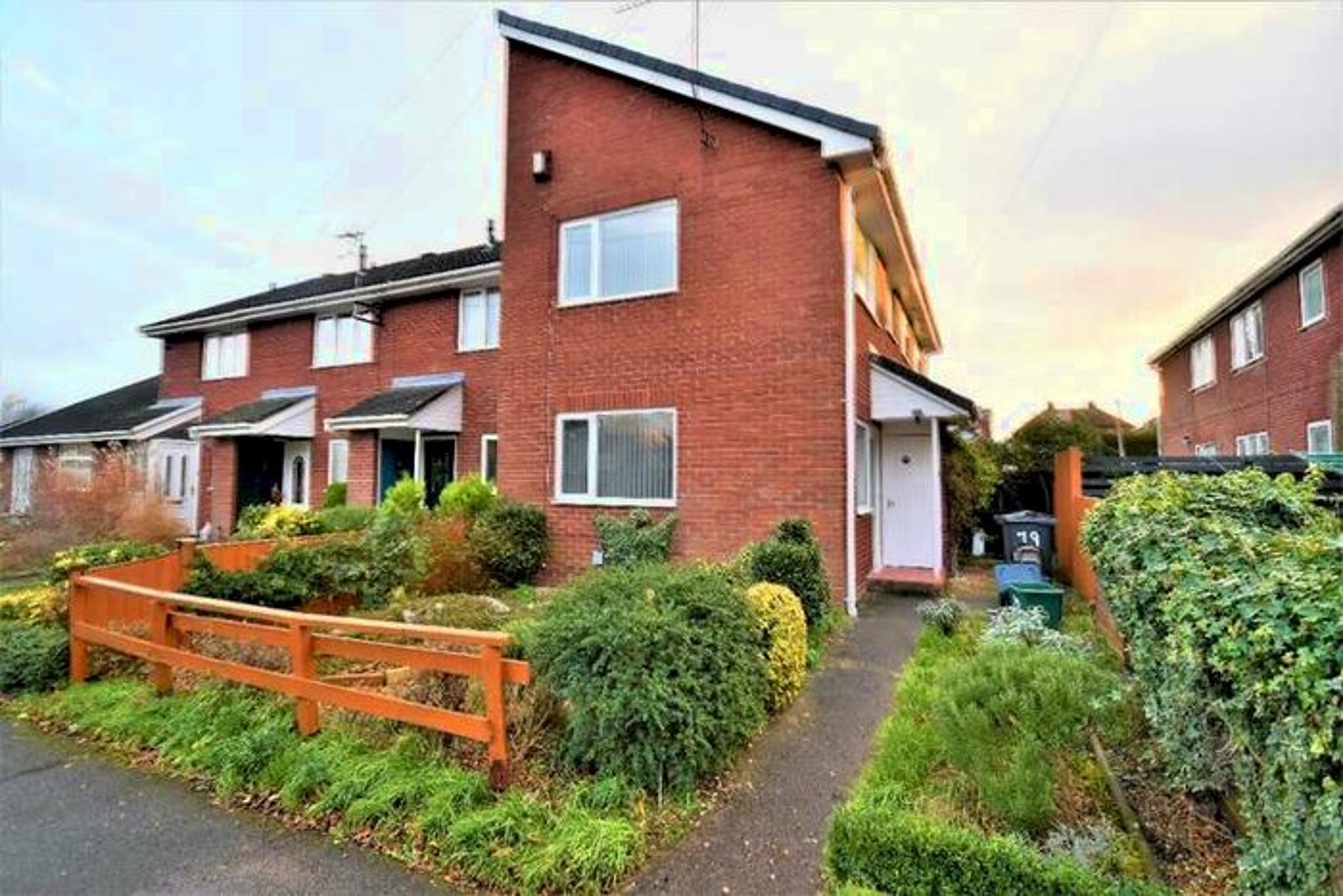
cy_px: 448
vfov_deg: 72.1
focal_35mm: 16
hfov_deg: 95.0
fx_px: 616
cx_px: 672
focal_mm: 11
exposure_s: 1/125
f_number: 6.3
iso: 800
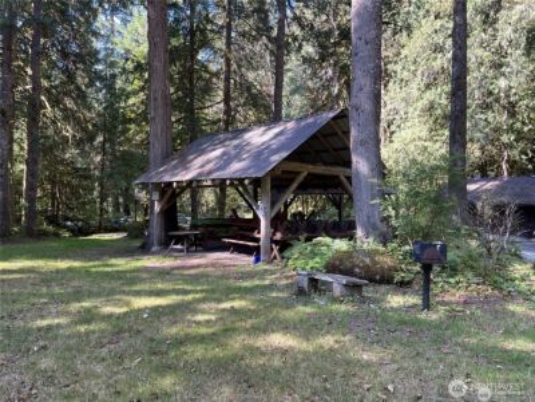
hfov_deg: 67.3
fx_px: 402
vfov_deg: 53.1
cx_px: 268
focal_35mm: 26
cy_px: 201
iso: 50
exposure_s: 1/121
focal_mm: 5.1
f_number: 1.6
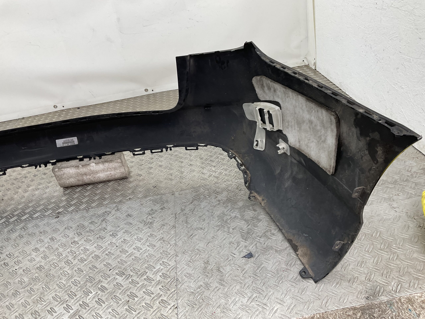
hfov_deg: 61.7
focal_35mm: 29
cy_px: 160
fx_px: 356
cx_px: 212
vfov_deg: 48.2
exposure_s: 1/120
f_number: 1.8
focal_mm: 3
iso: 32
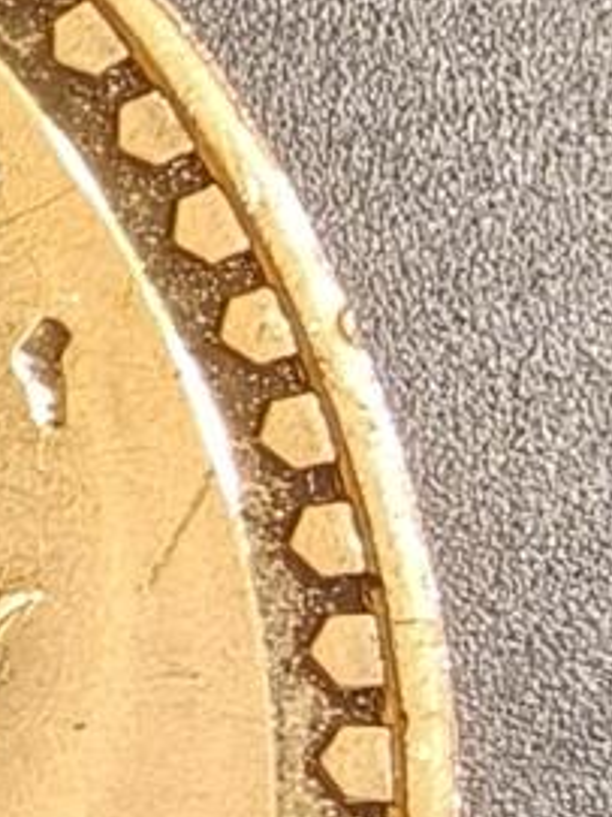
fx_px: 3609
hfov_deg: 8.9
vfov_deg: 12.1
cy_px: 1351
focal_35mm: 153
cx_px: -802
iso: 160
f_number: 2
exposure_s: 1/96.7
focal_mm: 2.32
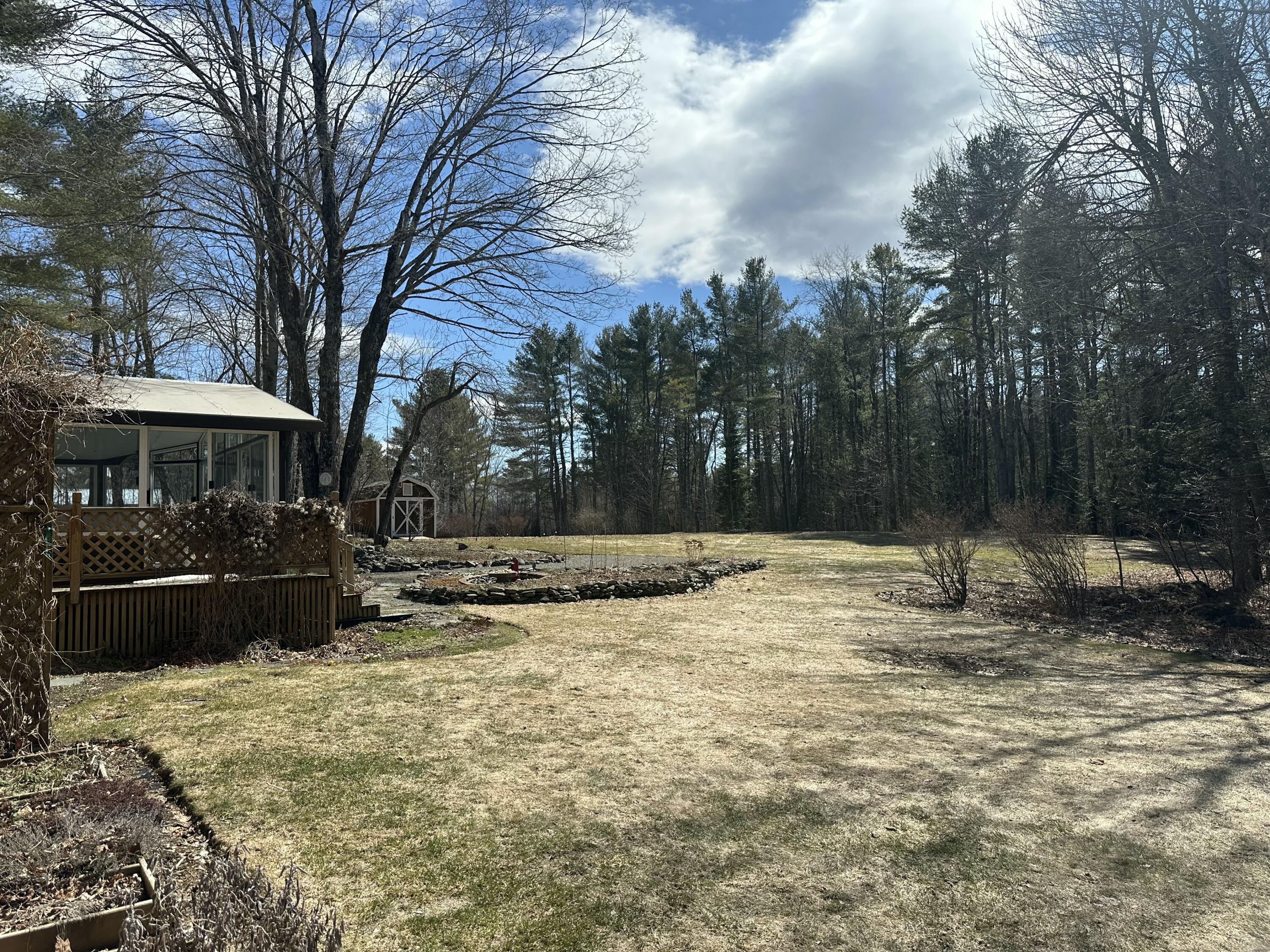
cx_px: 635
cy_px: 476
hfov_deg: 71.6
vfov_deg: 56.8
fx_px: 881
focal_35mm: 24
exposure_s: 1/5263
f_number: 1.78
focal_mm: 6.86
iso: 80
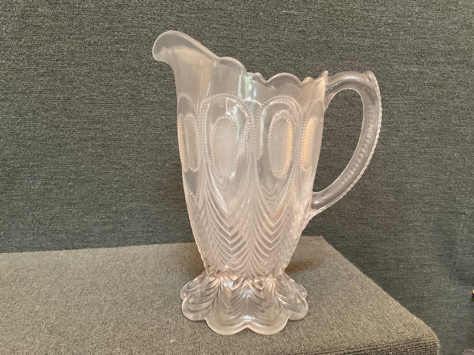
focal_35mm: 29
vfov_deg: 48.2
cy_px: 178
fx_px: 397
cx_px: 237
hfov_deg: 61.7
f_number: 1.8
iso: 250
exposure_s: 1/33
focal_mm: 3
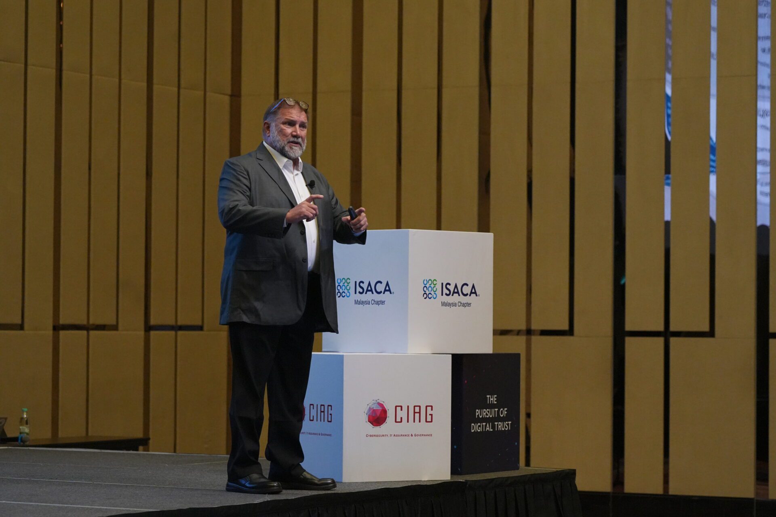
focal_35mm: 116
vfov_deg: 11.8
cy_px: 258
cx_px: 388
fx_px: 2500
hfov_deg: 17.6
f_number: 5
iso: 8000
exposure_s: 1/200
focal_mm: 116
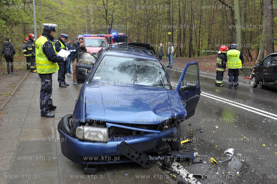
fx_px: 223
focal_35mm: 29
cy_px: 92
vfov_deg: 44.9
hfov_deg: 63.7
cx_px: 138
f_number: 4.5
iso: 400
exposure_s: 1/80
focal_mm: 29
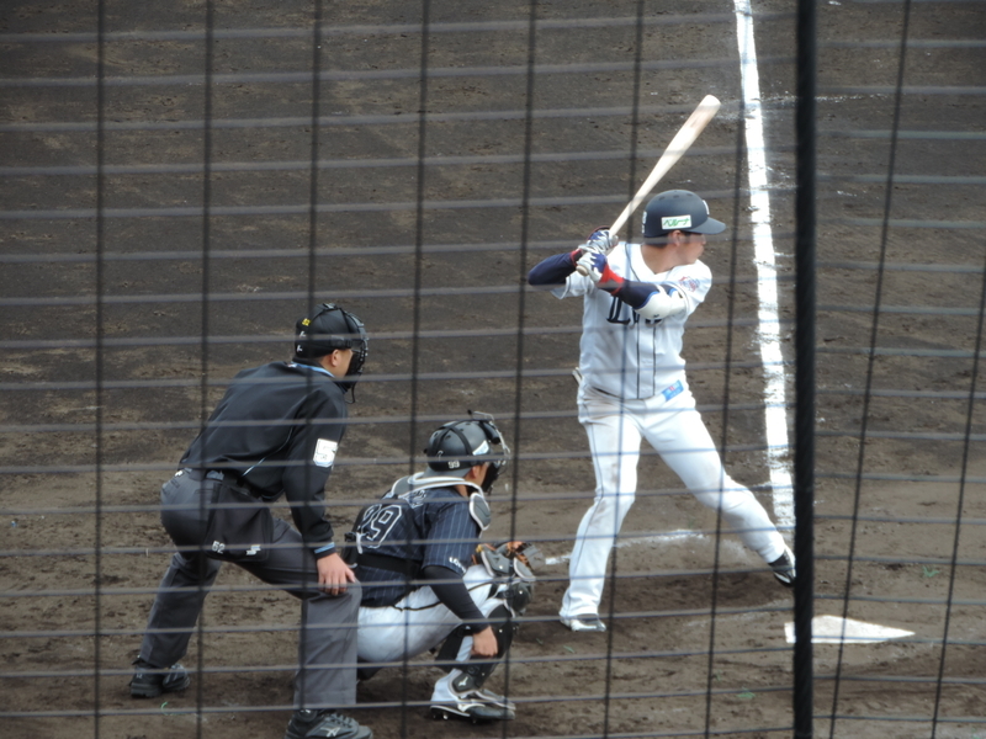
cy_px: 370
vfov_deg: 4.6
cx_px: 493
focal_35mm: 325
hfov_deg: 6.1
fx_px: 9257
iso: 140
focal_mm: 57.9
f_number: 4.8
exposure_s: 1/200
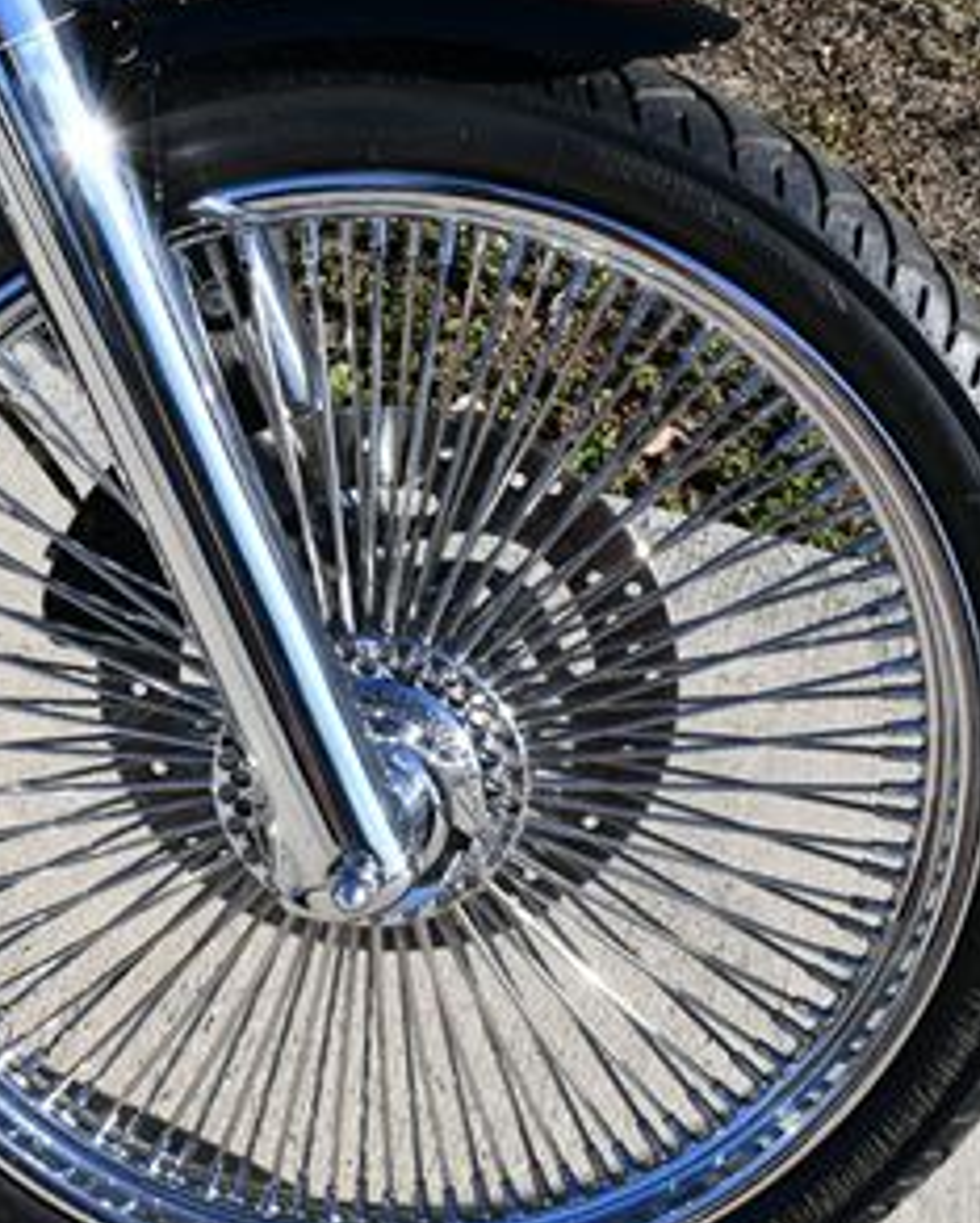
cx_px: 222
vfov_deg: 25.7
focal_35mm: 74
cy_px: 578
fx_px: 2680
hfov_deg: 20.5
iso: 110
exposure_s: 1/250
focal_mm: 18
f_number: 8
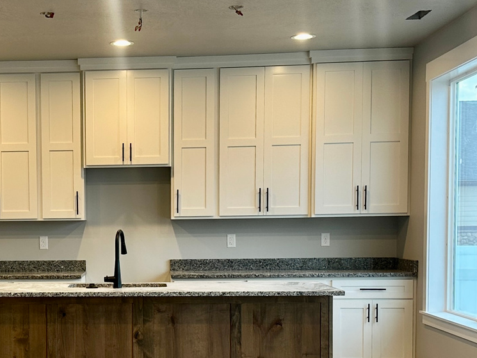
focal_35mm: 66
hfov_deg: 28.6
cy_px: 273
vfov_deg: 22.0
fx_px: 910
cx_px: 83
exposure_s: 1/120
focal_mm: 6.86
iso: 80
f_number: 1.78
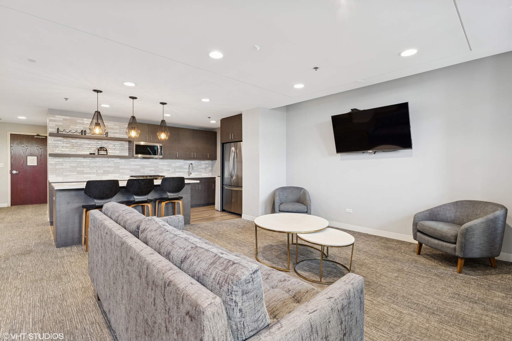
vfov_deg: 73.7
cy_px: 170
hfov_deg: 96.7
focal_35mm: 16
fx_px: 228
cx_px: 256
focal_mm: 16
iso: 320
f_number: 8
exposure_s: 1/5
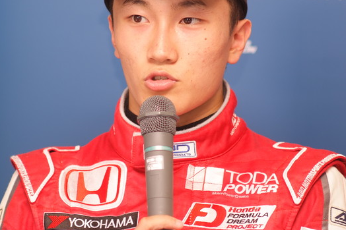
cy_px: 73
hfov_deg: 9.5
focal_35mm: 217
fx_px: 2085
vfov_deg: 6.3
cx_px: 164
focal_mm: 105
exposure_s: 1/125
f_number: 2.5
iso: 200
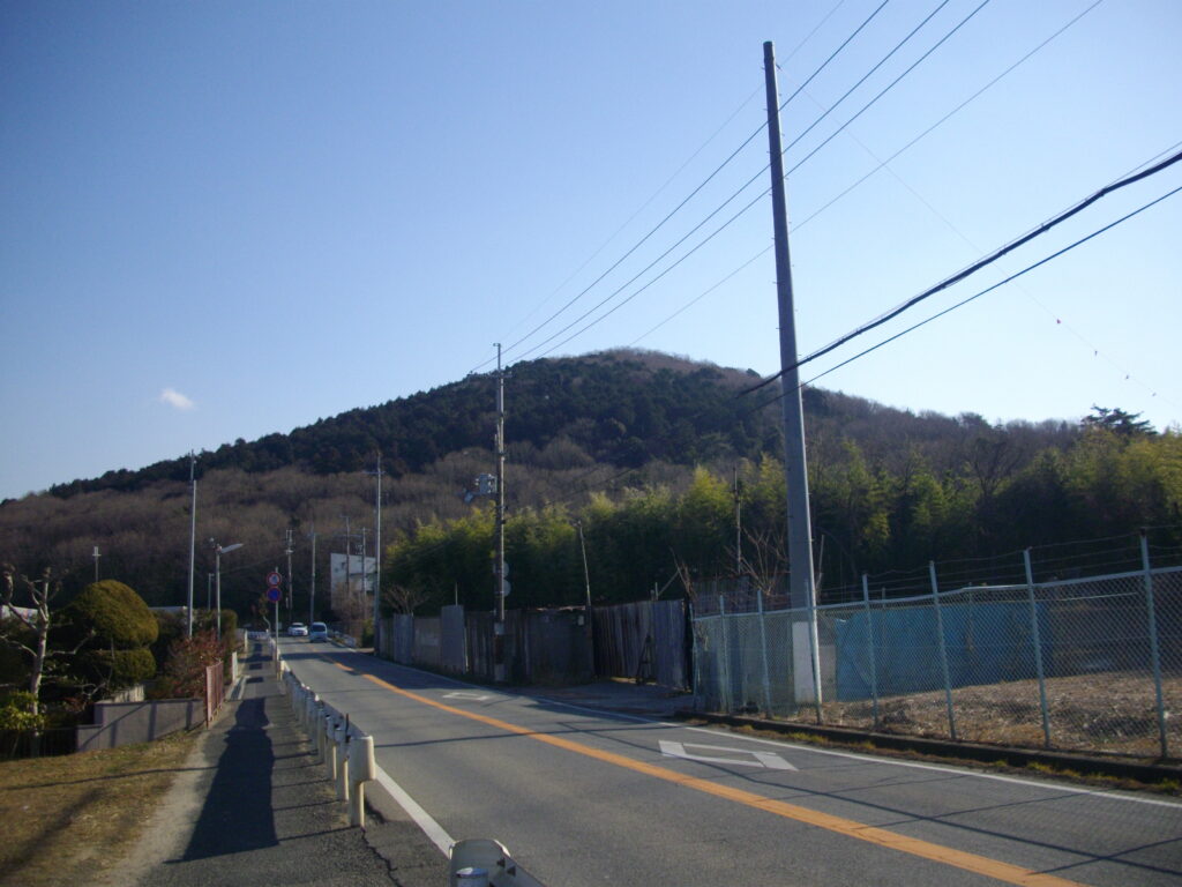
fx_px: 1263
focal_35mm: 37
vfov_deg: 38.7
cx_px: 591
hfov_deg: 50.1
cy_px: 444
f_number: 5.6
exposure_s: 1/400
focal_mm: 6.2
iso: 100
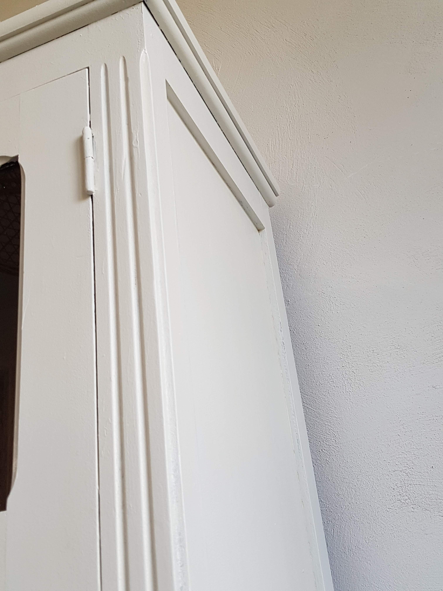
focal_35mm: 26
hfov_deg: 53.1
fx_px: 444
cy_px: 296
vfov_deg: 67.3
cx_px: 222
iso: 64
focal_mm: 4.2
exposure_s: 1/100
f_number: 1.7
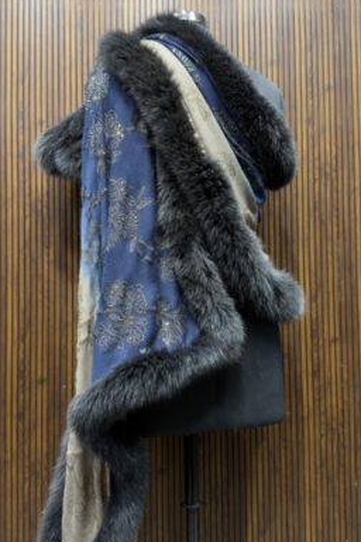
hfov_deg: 49.5
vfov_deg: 69.4
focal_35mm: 26
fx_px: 391
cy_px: 267
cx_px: 169
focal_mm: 6.76
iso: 320
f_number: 1.78
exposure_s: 1/33
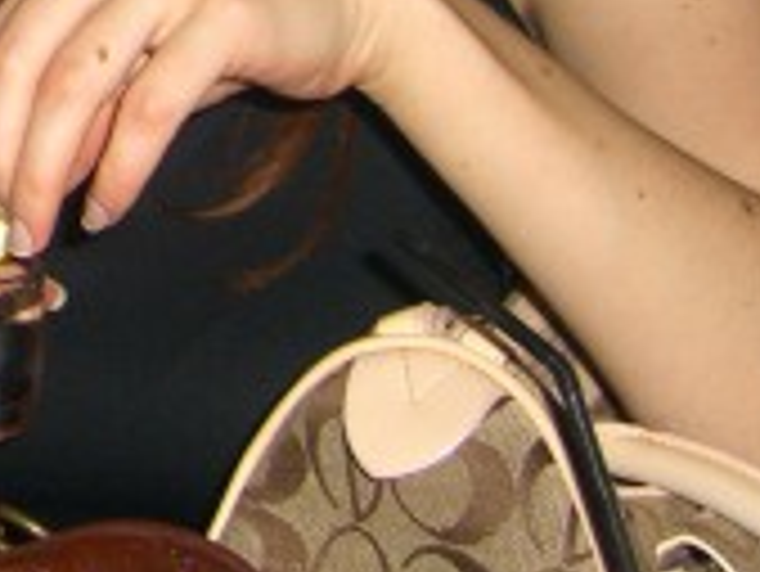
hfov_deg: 13.6
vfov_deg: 10.5
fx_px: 2966
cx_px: -423
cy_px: -342
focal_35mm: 135
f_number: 2.8
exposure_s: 1/60
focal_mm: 7.9
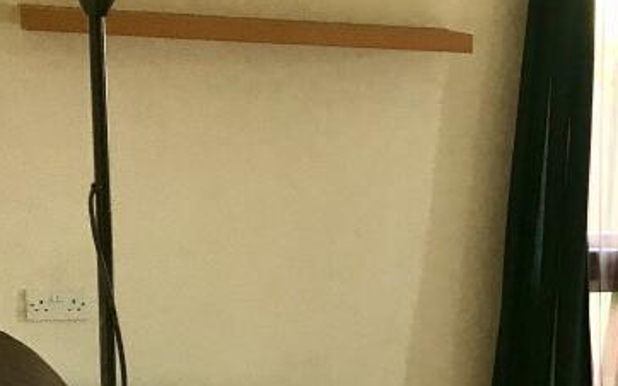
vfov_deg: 15.4
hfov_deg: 22.0
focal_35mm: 84
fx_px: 1414
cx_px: 818
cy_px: 336
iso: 40
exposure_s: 1/20
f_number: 1.8
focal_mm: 3.99
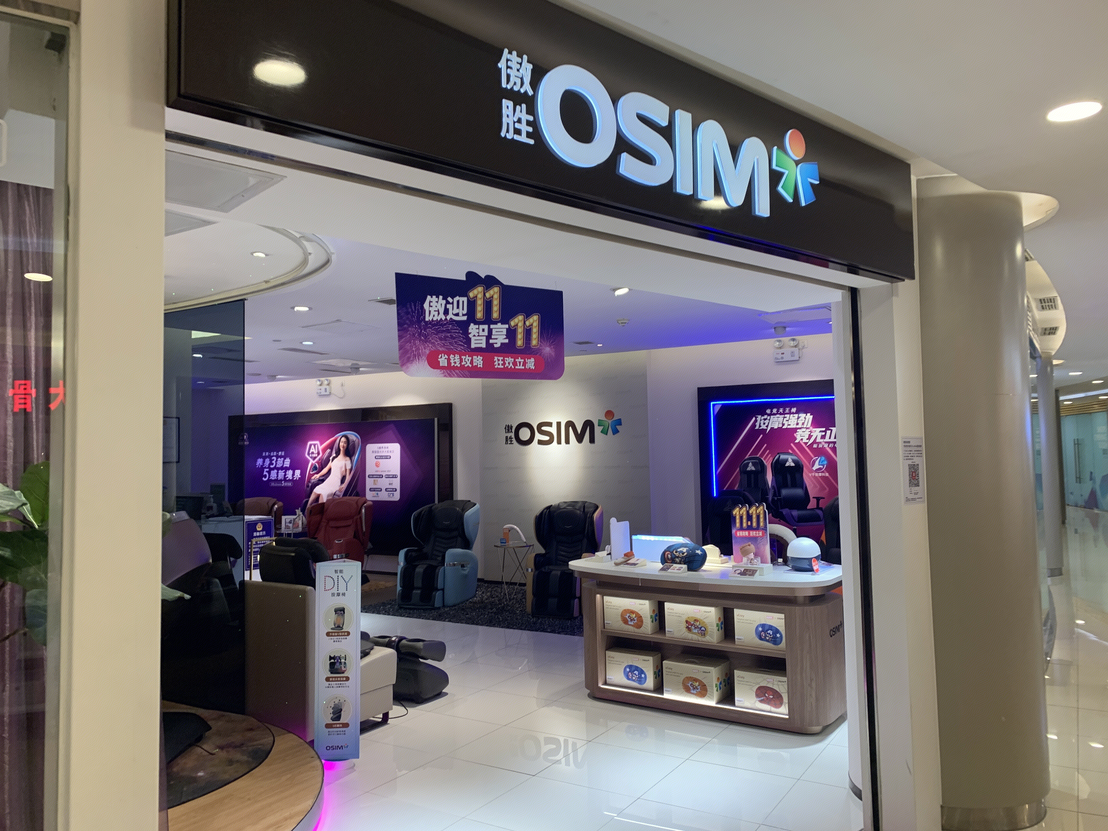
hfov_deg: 67.3
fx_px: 832
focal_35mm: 26
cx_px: 554
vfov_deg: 53.1
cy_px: 416
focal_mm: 4.25
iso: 64
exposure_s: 1/100
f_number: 1.8
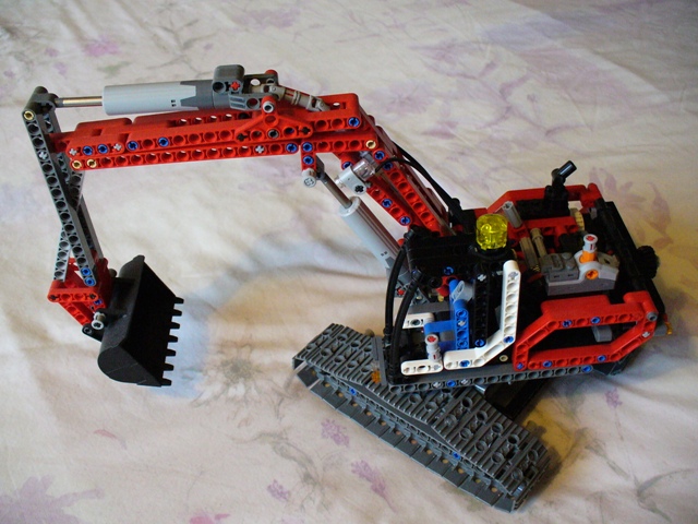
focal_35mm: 37
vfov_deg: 38.7
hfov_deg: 50.1
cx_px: 349
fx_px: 746
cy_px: 262
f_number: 2.8
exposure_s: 1/40
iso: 400
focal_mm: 6.1
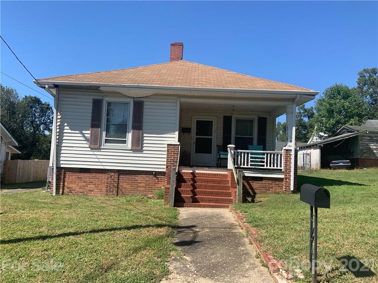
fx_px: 284
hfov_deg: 67.3
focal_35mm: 26
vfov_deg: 53.1
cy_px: 142
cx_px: 189
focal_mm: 4.25
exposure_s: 1/1812
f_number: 1.8
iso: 25
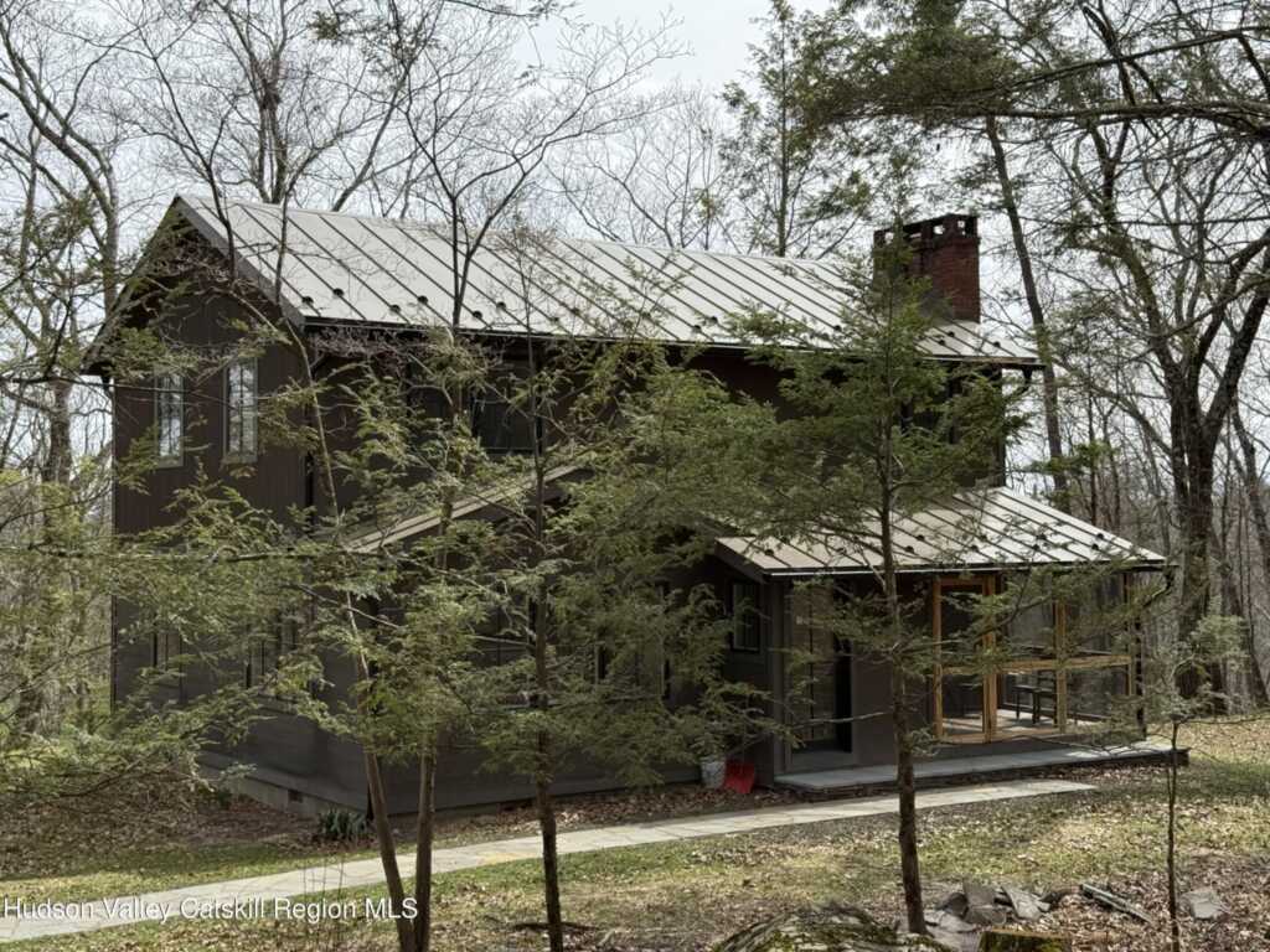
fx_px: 1761
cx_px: 635
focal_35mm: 48
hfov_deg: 39.7
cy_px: 476
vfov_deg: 30.3
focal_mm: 6.76
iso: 80
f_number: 1.78
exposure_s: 1/3378
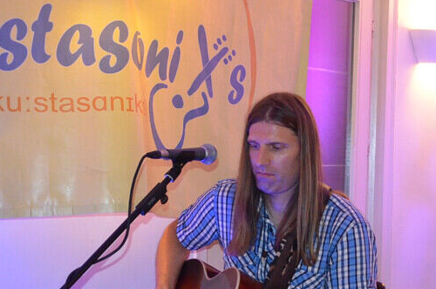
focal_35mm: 75
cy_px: 203
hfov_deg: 26.3
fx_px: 906
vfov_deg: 18.0
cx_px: 382
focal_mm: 25
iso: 2800
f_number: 4
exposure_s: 1/60
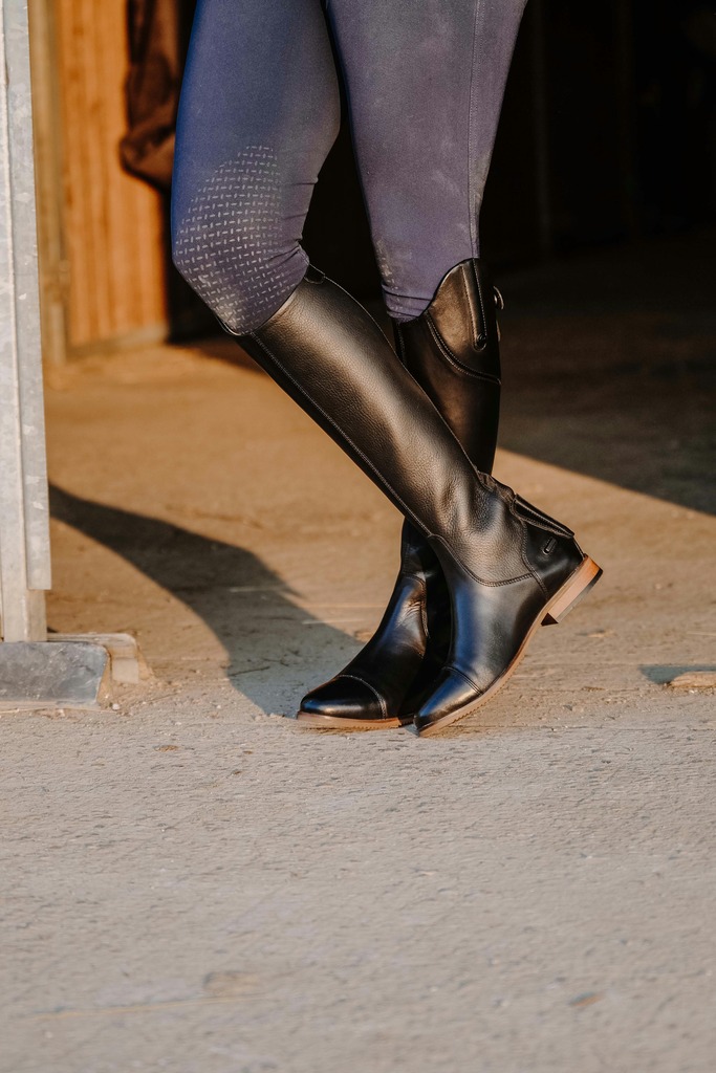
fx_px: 4145
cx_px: 358
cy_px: 536
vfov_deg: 14.8
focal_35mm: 139
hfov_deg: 9.9
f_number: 4
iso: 640
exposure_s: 1/500
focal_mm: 92.4
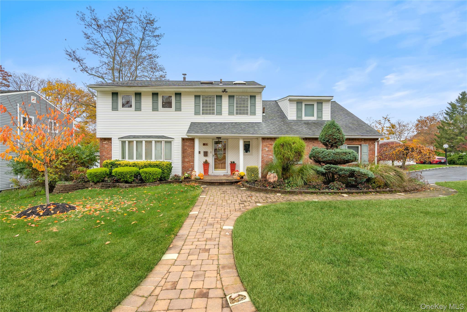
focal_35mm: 16
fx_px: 208
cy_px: 156
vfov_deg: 73.7
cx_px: 234
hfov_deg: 96.7
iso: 640
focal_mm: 16
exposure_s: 1/320
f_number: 6.3
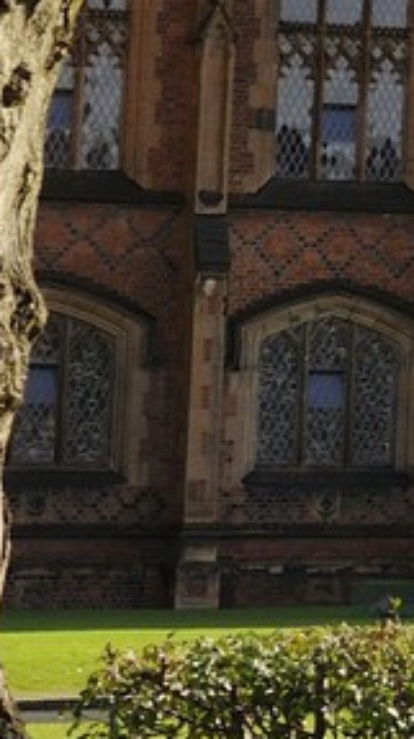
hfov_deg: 4.8
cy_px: 6
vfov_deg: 9.6
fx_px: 4341
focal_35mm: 222
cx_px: 1859
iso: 800
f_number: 11
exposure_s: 1/320
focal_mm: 38
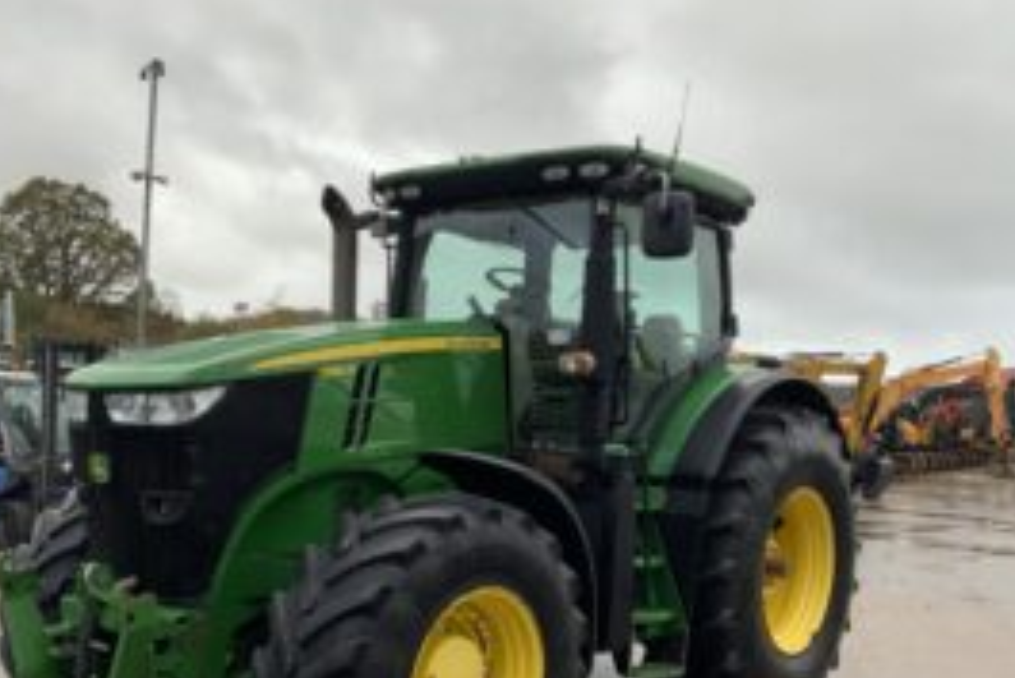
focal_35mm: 41
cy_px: 479
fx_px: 1157
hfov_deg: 47.4
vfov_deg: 32.3
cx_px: 517
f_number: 1.8
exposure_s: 1/130
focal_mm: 3
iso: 16
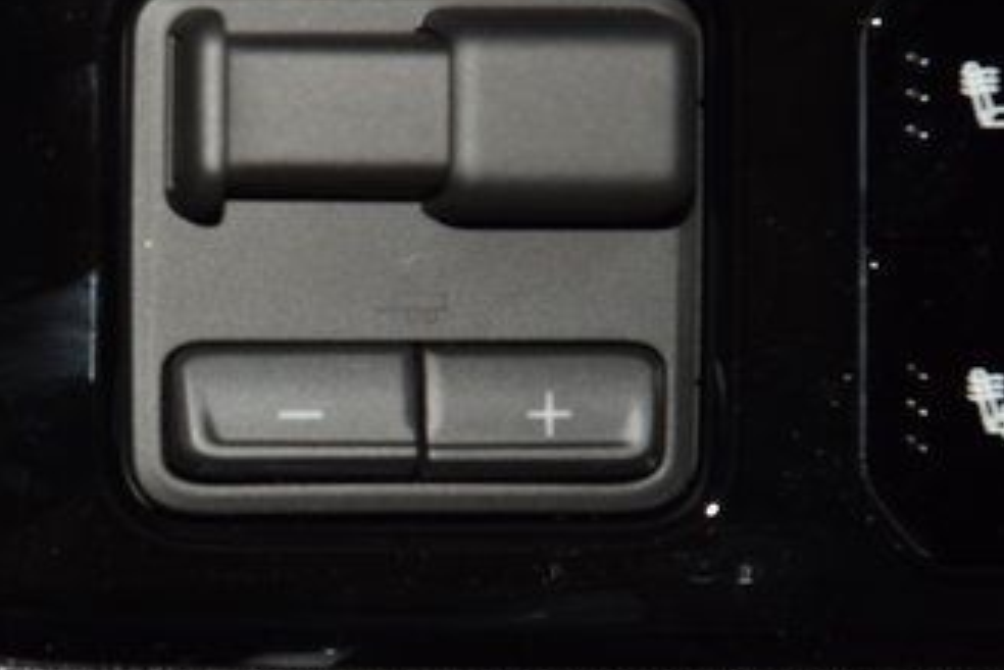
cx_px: 43
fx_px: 5719
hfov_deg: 10.0
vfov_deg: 6.7
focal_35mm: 205
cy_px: 170
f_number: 8
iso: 100
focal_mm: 70
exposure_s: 1/125
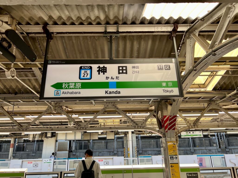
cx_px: 119
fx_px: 179
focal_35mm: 26
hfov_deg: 67.3
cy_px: 89
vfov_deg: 53.1
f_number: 1.5
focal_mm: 5.7
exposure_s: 1/461
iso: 50
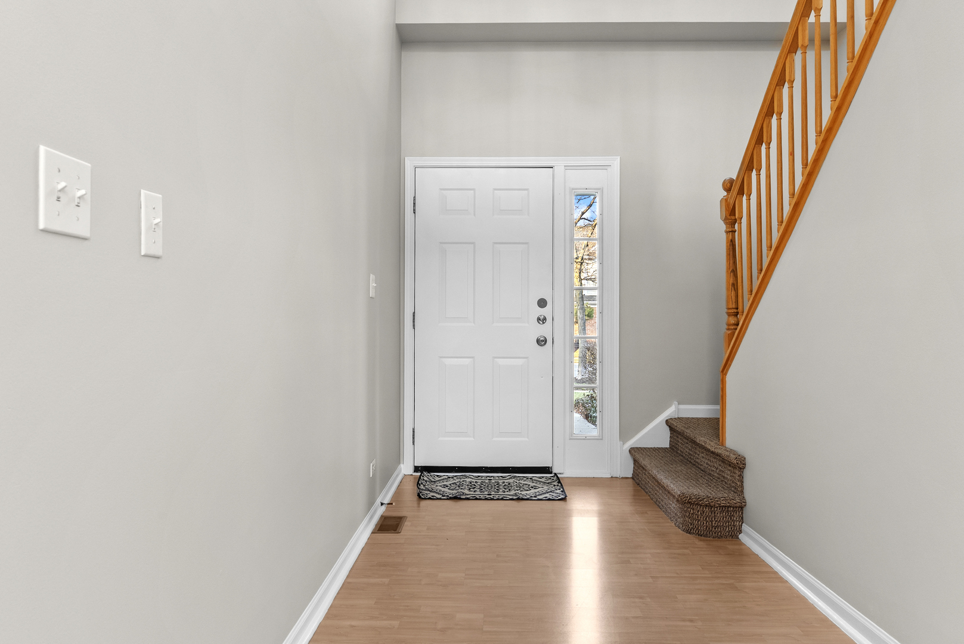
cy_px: 322
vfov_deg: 51.3
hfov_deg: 71.5
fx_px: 670
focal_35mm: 25
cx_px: 482
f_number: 8
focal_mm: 25
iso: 640
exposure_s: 2
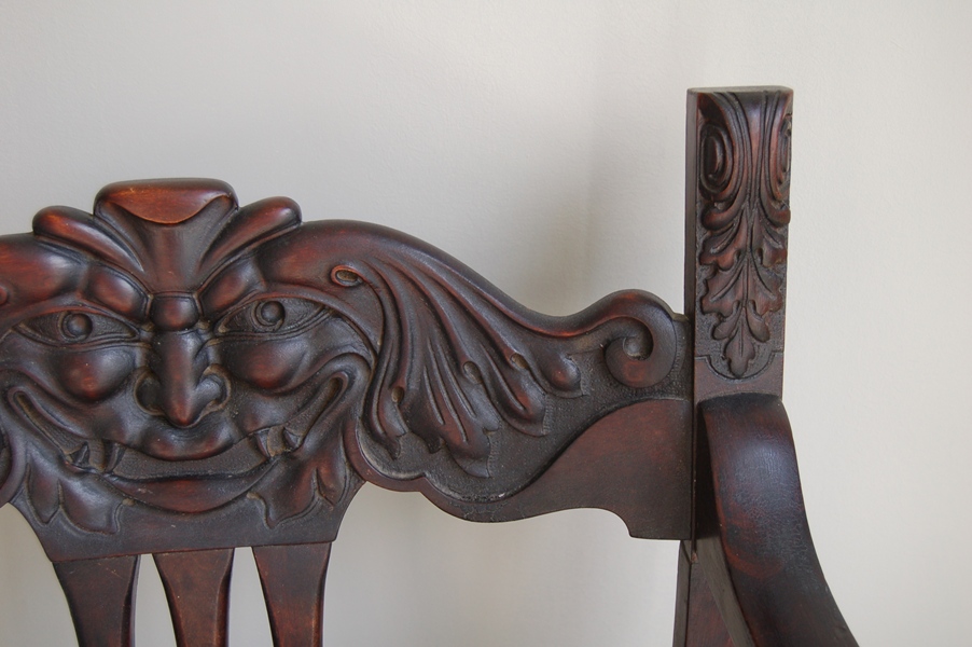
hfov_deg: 35.1
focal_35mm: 57
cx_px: 486
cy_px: 324
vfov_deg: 23.7
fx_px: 1538
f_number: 4.8
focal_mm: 38
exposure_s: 1/40
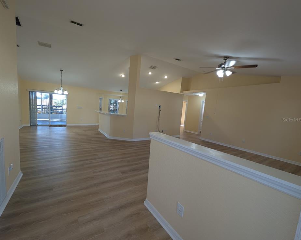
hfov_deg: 104.5
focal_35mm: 13
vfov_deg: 92.2
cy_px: 120
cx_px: 135
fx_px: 116
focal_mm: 2.23
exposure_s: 1/60
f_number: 1.95
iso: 53
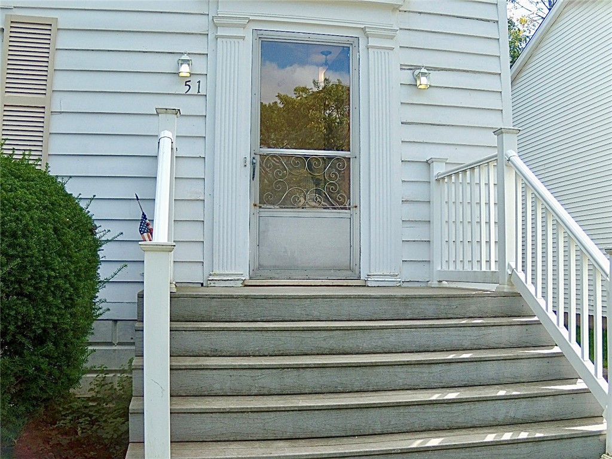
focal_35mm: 36
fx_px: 636
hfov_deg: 51.4
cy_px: 230
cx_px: 306
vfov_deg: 39.7
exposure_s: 1/250
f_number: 3.6
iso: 80
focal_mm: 6.4
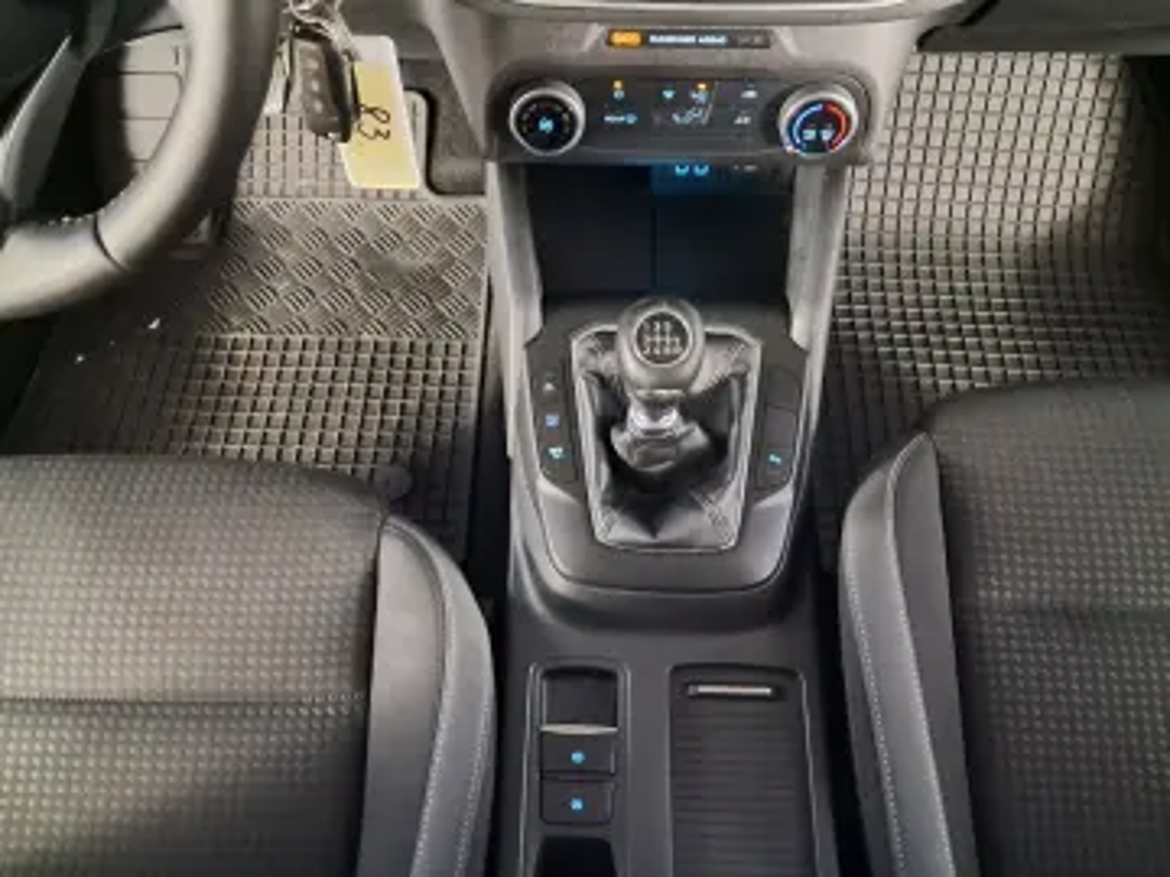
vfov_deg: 51.4
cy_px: 438
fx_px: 913
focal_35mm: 27
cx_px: 585
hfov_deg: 65.3
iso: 2000
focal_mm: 4
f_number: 1.8
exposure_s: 1/13
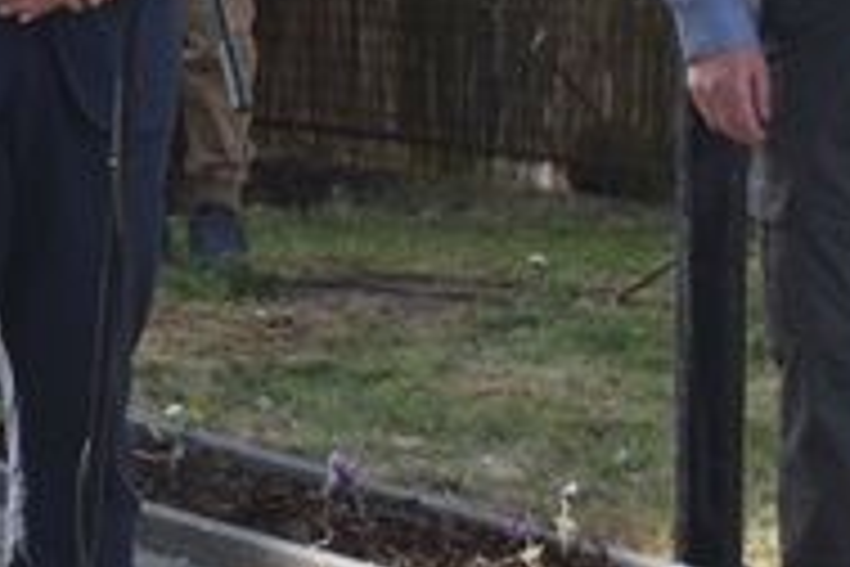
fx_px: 8051
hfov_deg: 5.9
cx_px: -819
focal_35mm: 341
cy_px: -227
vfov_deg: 4.0
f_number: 8
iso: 100
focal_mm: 42
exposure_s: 1/125
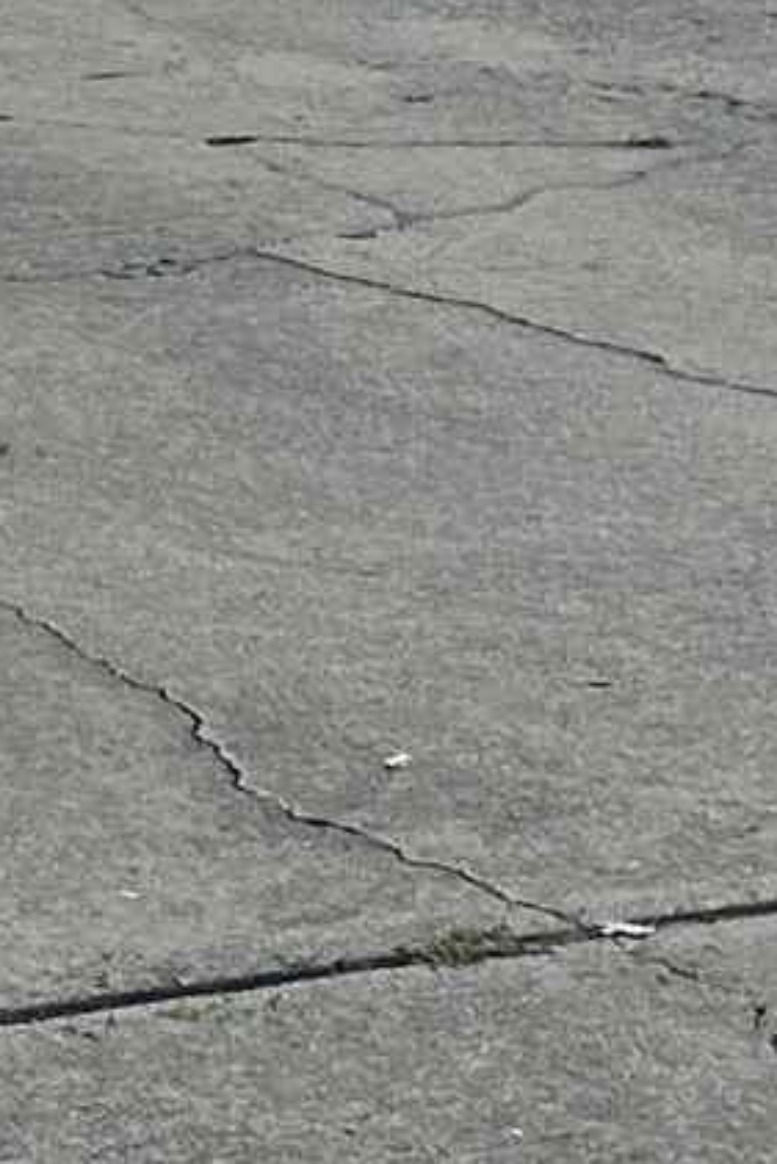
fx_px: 5887
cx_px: -1114
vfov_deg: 10.7
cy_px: -824
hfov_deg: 7.1
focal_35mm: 182
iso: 80
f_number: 1.78
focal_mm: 6.86
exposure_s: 1/4016
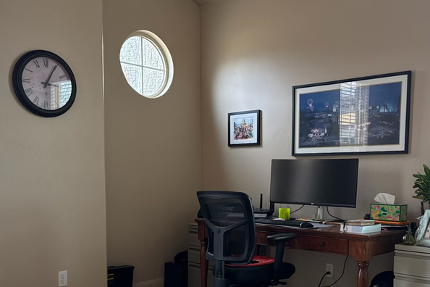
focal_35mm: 43
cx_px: 262
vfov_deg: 30.6
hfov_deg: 45.1
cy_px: 217
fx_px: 514
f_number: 1.78
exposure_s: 1/72
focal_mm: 6.76
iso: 200
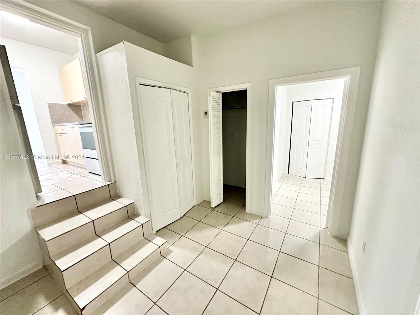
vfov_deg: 85.7
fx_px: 170
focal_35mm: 14
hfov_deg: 102.1
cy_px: 158
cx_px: 210
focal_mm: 2.22
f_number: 2.2
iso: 640
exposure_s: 1/60
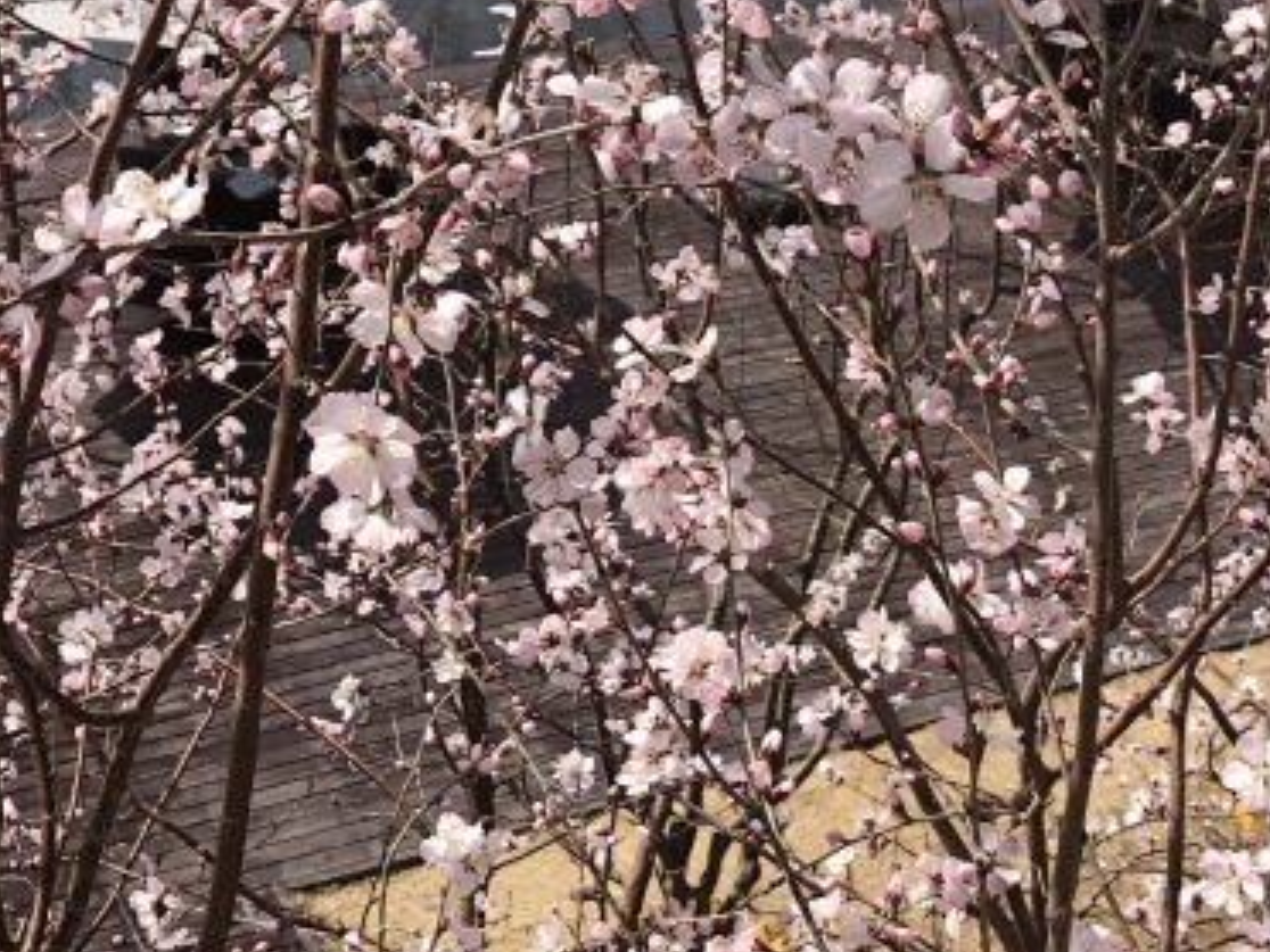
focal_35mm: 77
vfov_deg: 18.6
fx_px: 2825
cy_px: -31
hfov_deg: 25.3
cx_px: 539
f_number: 1.8
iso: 20
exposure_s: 1/1143
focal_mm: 4
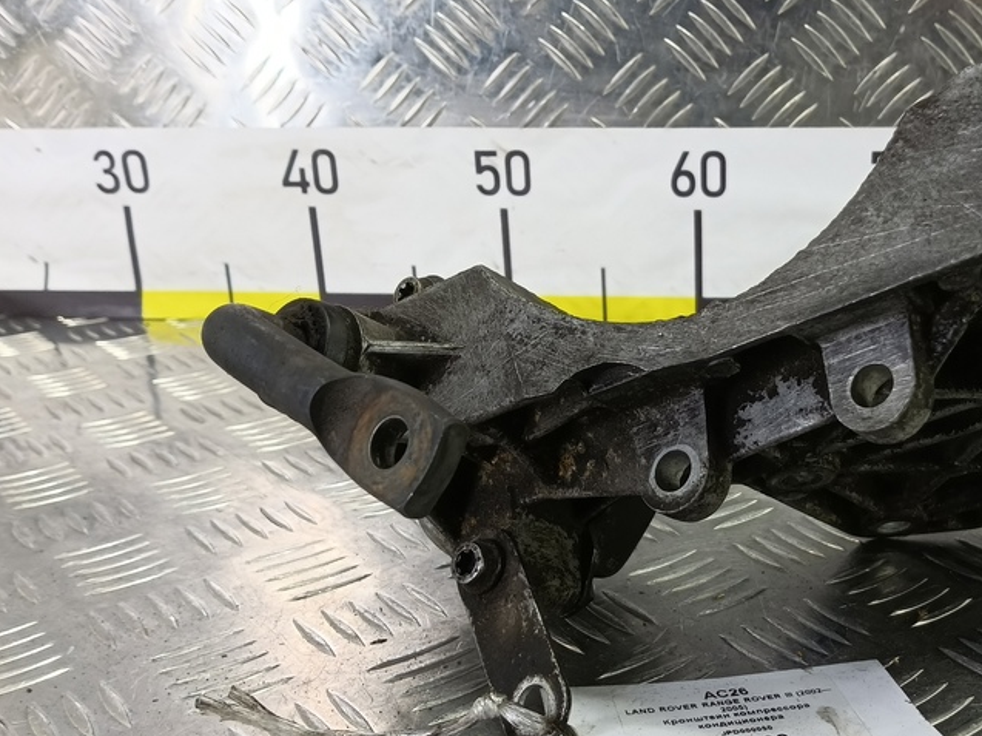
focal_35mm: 37
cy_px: 454
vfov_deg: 38.4
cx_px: 712
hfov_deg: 48.6
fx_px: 1049
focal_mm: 4.11
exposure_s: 1/50
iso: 138
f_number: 1.6
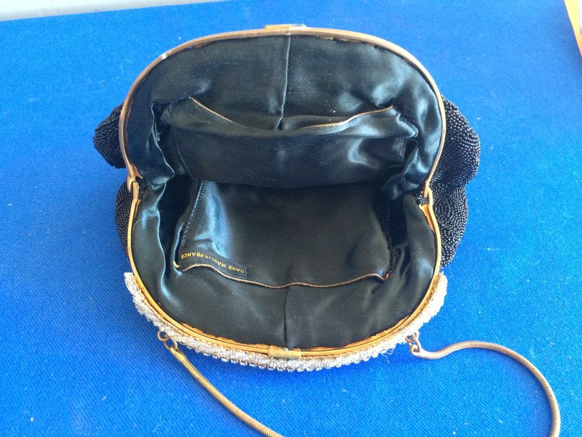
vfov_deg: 48.2
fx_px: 488
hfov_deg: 61.7
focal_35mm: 29
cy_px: 218
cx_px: 291
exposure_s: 1/17
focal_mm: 4.15
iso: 250
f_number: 2.2
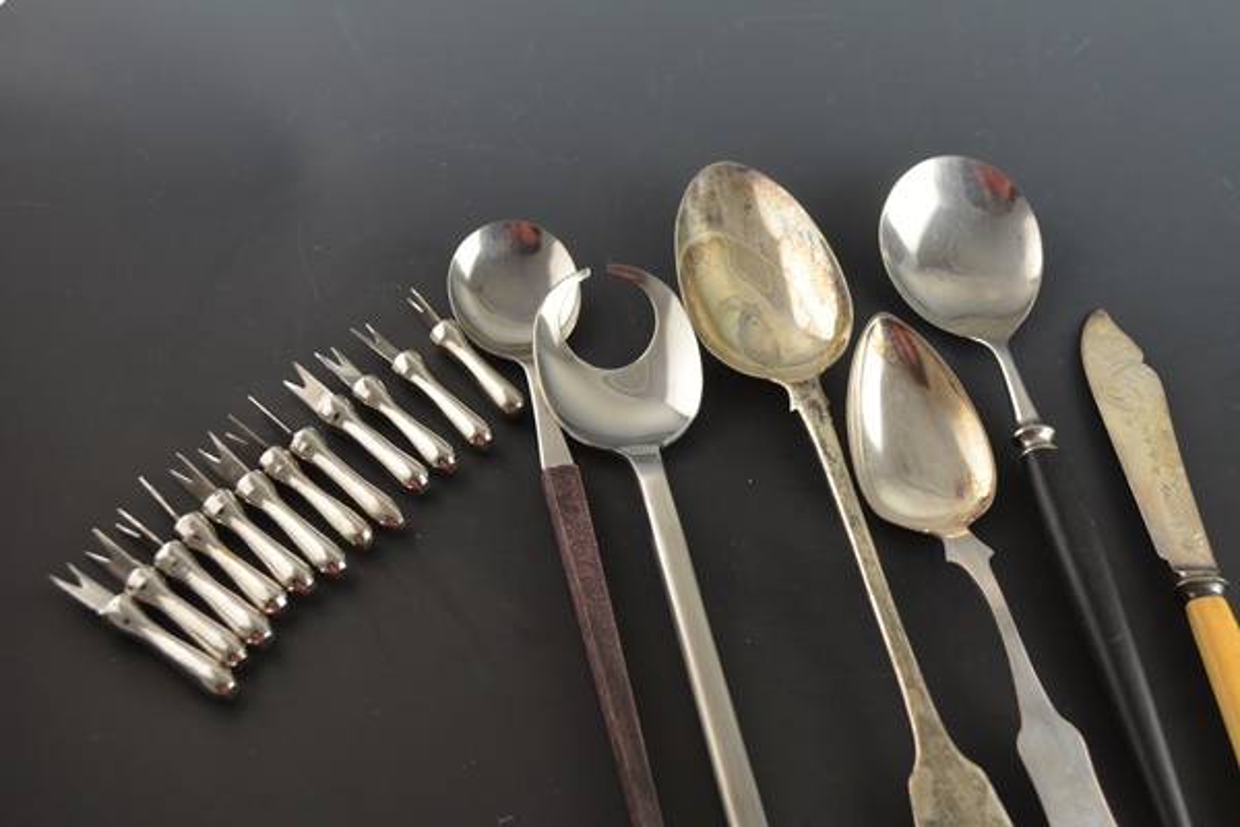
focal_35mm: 45
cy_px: 414
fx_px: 1550
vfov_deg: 29.9
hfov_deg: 43.6
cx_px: 620
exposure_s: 1/100
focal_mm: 30
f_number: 5
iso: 400
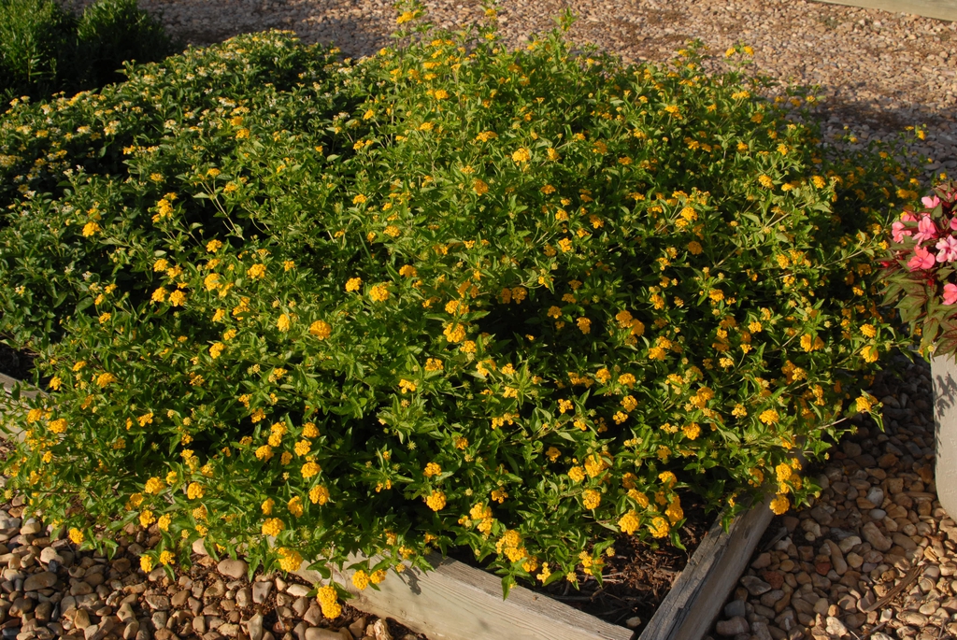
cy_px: 320
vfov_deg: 32.0
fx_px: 1118
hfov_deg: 46.4
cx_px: 478
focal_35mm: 42
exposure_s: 1/320
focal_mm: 28
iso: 400
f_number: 9
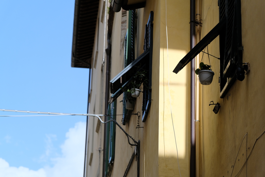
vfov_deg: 13.0
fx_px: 773
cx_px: 132
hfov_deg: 19.5
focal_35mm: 105
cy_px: 88
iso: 640
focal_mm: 70
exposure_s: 1/4700
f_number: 2.8
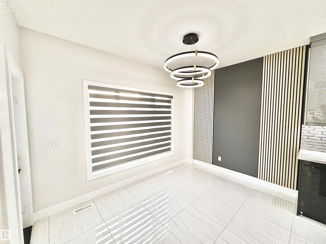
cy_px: 122
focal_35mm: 14
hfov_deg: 102.1
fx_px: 132
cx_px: 163
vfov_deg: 85.7
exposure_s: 1/120
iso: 64
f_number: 2.2
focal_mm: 2.22
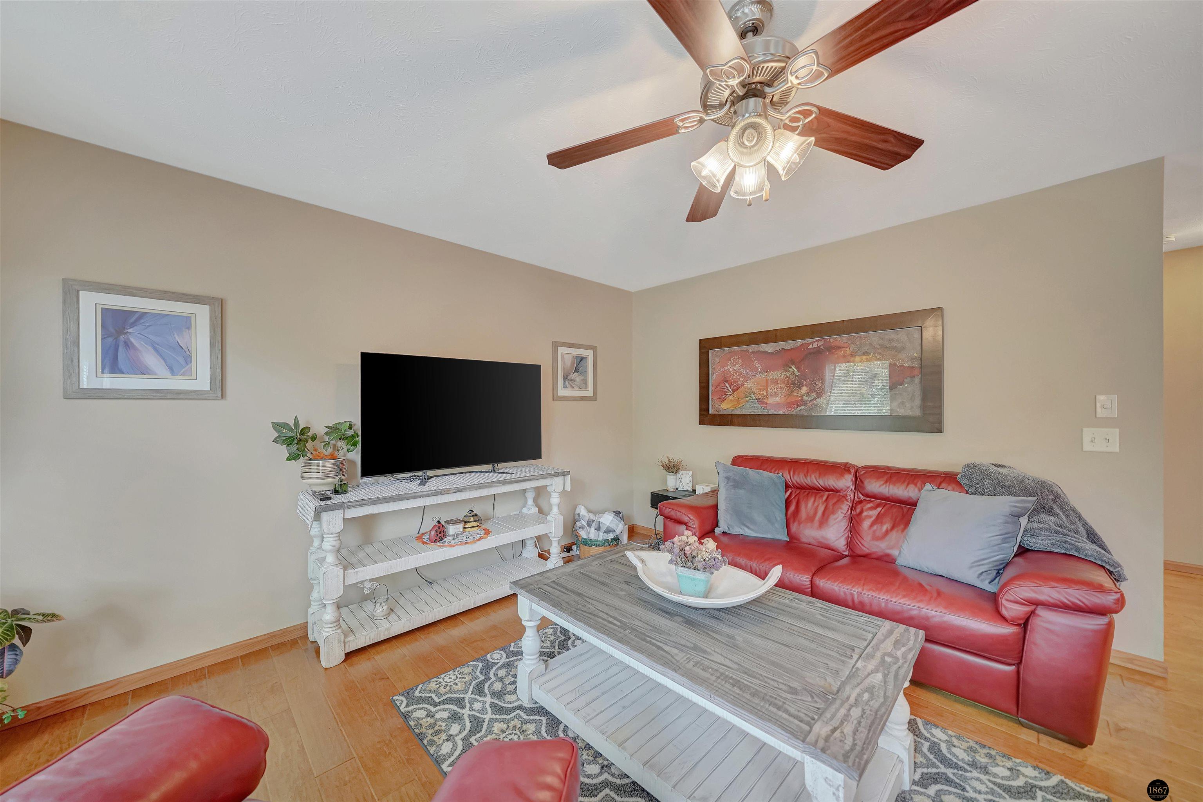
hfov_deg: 112.6
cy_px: 401
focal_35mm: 12
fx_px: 401
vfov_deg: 90.0
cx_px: 602
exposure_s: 1/125
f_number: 4
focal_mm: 12
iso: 1250
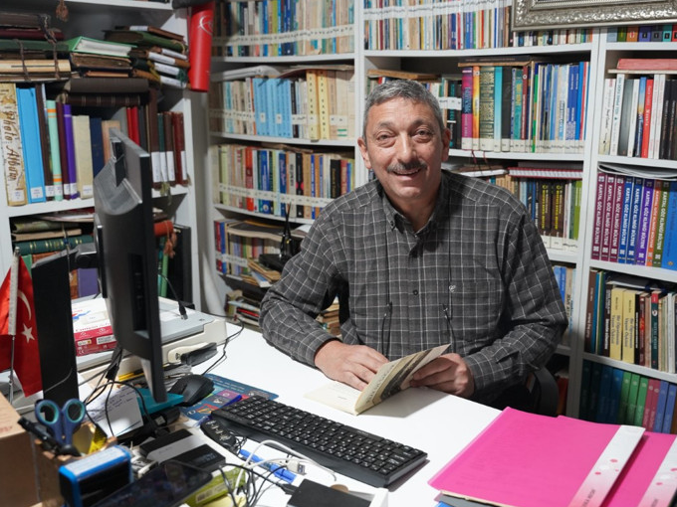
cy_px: 254
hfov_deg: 49.6
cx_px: 367
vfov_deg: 38.2
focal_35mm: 37
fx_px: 732
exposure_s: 1/160
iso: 3200
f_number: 4
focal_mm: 34.4
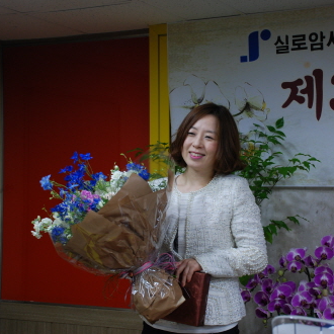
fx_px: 738
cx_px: 195
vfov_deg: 25.5
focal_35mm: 68
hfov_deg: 25.5
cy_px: 167
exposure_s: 1/20
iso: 250
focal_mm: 35
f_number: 4.5
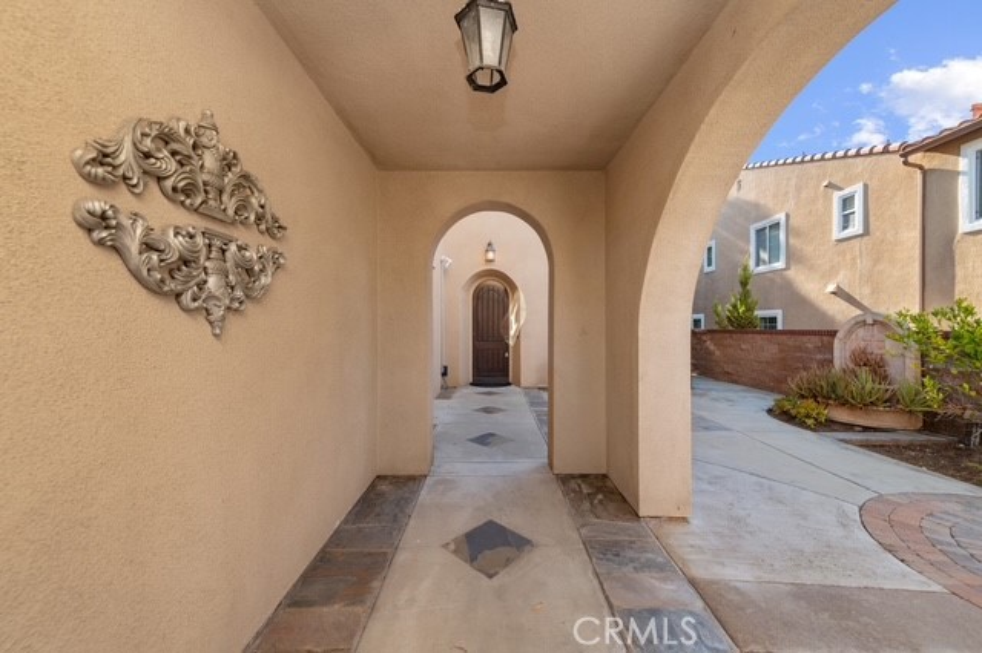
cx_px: 491
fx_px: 382
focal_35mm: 14
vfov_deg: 81.1
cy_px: 326
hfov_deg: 104.3
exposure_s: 1/100
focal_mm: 14
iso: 200
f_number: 5
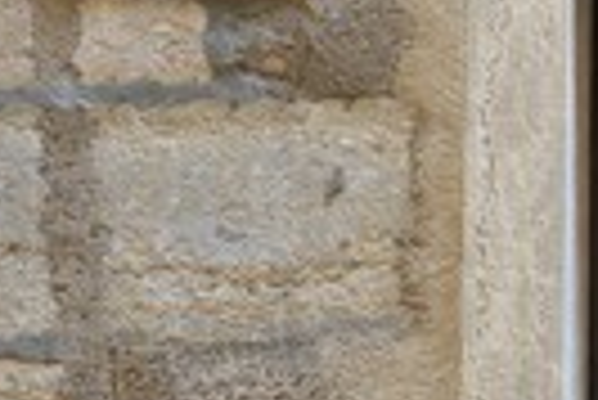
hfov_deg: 15.8
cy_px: 382
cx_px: 872
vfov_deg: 11.4
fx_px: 1995
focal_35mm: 120
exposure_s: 1/125
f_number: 4
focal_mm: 38
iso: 800
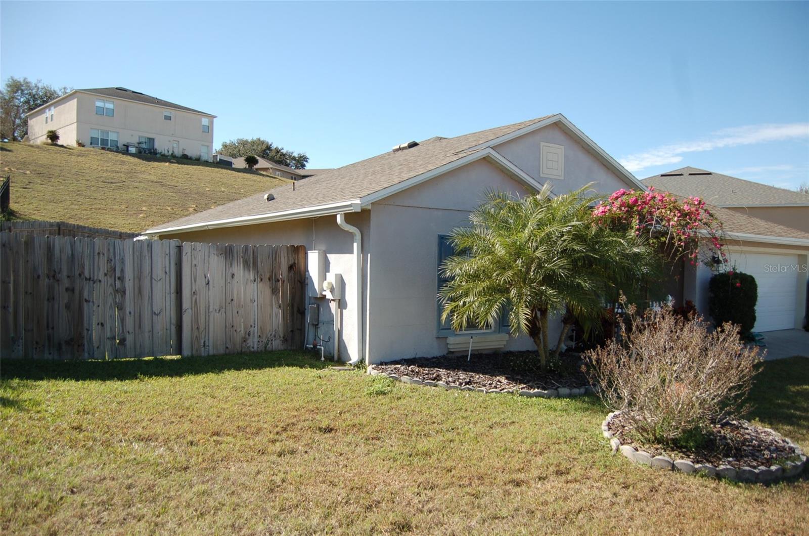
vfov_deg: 47.7
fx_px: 606
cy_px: 268
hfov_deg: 67.5
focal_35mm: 27
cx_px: 404
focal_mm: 18
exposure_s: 1/1250
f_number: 3.5
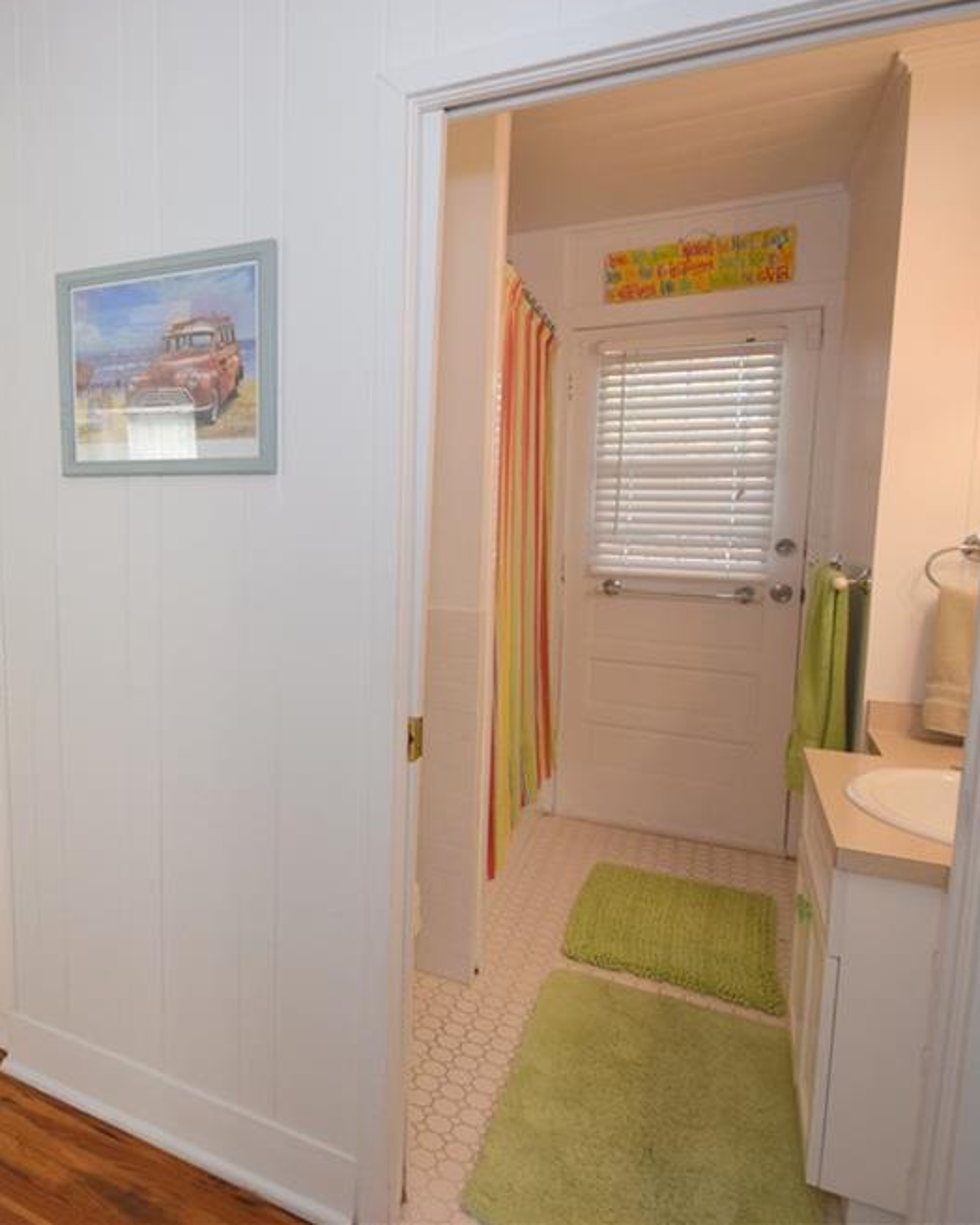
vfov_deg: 75.0
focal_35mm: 22
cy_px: 589
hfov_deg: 57.7
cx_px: 178
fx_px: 798
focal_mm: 10
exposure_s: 1/125
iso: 800
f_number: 5.6
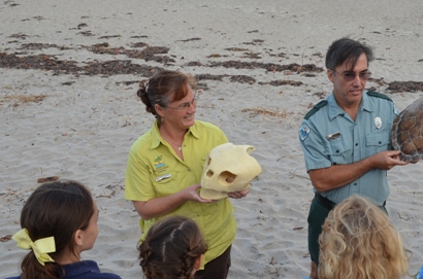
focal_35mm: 44
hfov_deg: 44.1
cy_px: 179
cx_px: 276
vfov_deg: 30.2
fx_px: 516
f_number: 6.3
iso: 200
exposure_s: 1/160
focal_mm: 20
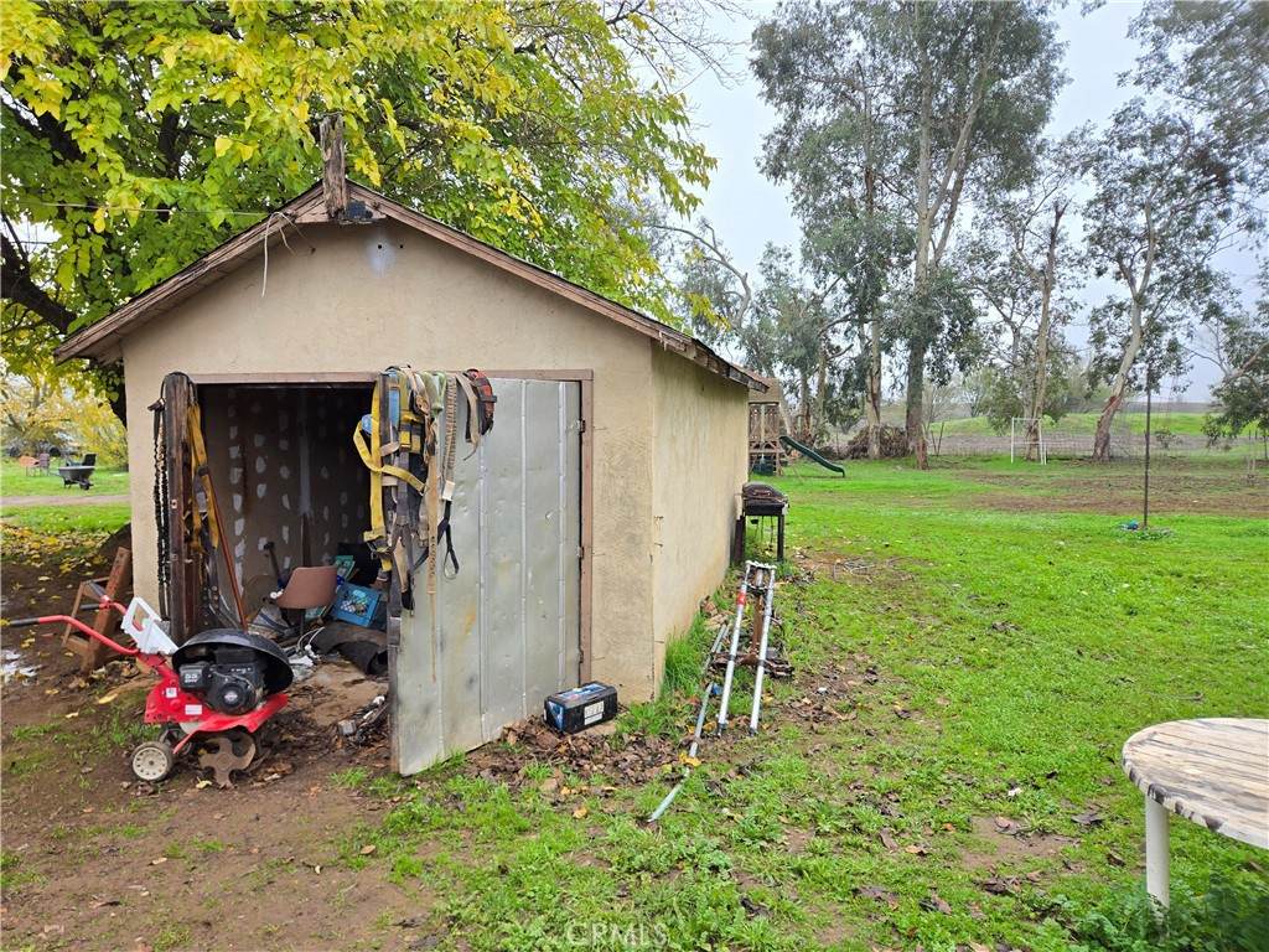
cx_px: 634
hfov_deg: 73.9
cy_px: 476
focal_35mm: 23
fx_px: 843
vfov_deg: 58.9
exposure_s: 1/180
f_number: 1.8
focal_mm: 5.4
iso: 32
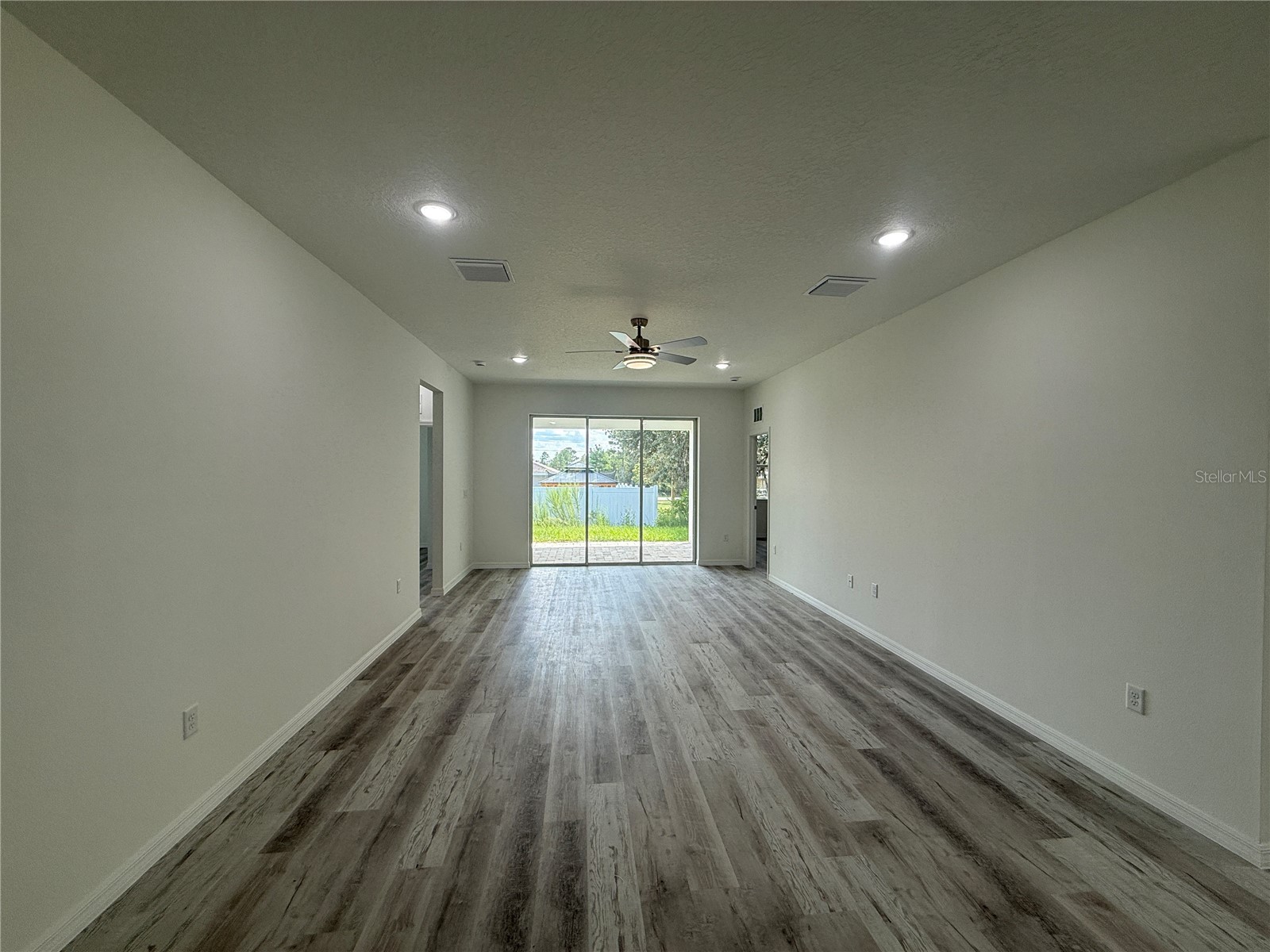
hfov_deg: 102.1
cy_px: 476
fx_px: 514
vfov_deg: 85.7
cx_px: 635
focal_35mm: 14
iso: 64
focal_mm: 2.22
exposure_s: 1/150
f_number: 2.2
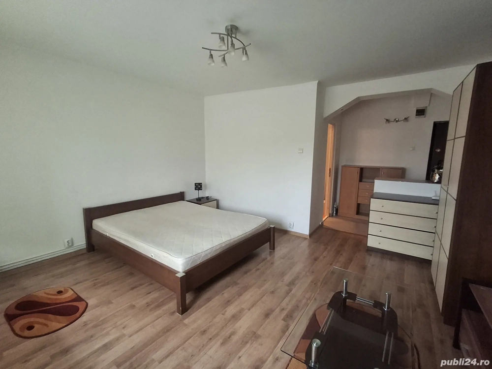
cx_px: 246
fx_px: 227
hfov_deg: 94.5
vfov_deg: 78.1
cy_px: 184
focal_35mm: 16
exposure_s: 1/33
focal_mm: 1.64
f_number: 2.2
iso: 250
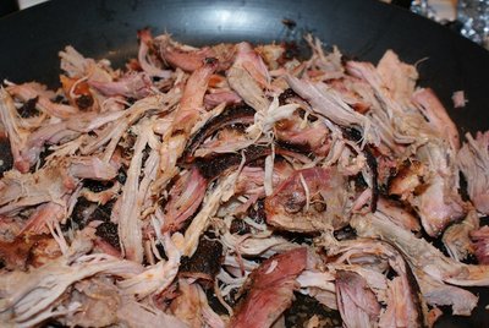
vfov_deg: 30.0
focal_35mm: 45
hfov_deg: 43.5
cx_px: 244
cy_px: 164
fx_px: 612
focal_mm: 30
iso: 400
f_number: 6.3
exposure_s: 1/60
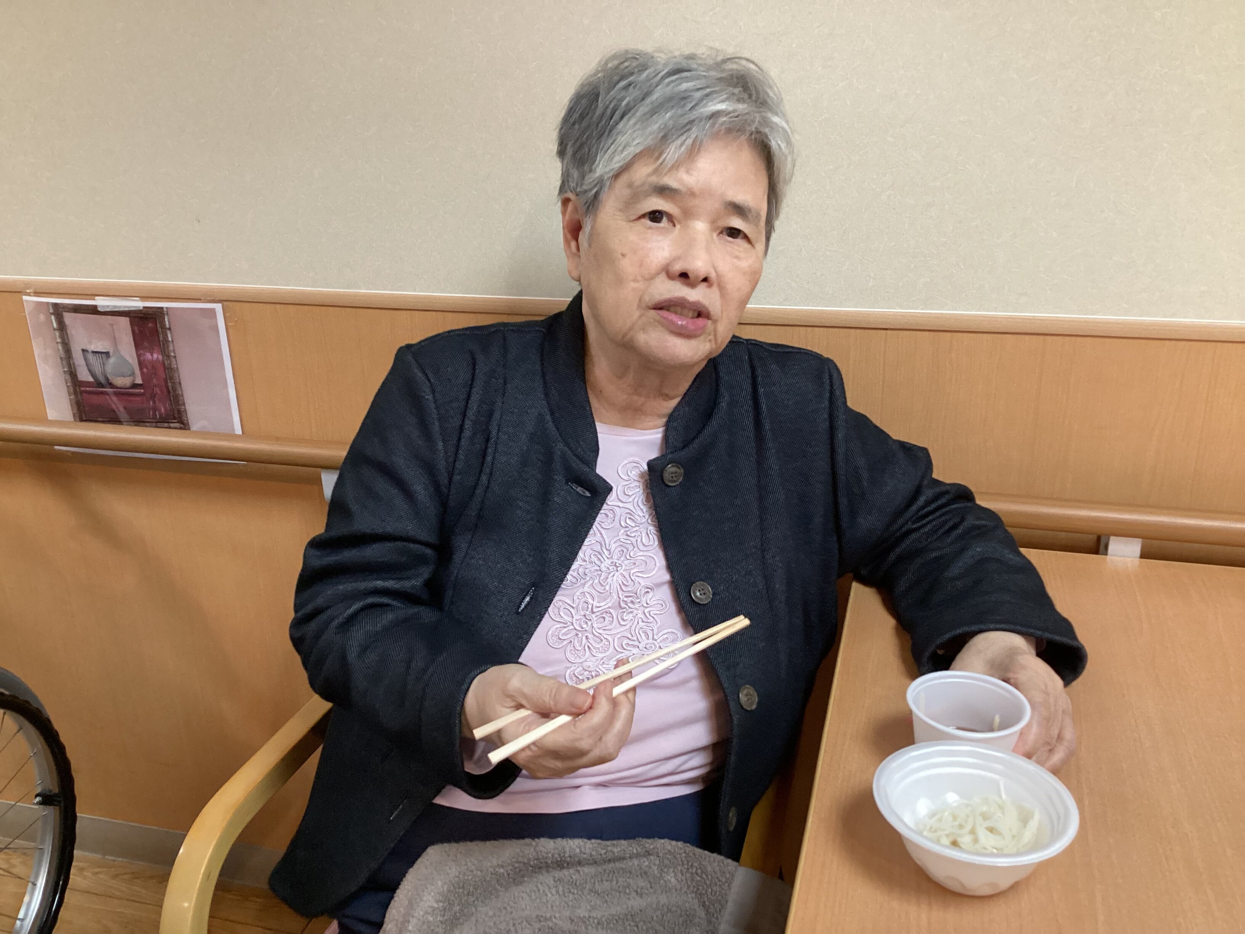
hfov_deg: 58.4
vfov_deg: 45.4
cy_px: 467
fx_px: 1115
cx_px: 622
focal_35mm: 31
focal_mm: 3.3
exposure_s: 1/60
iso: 320
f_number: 2.4
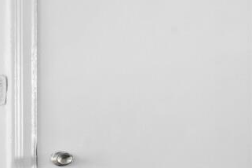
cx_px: 578
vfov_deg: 18.8
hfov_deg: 16.0
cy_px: 108
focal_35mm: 72
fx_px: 506
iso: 400
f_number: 11
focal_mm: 15.5
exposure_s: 10
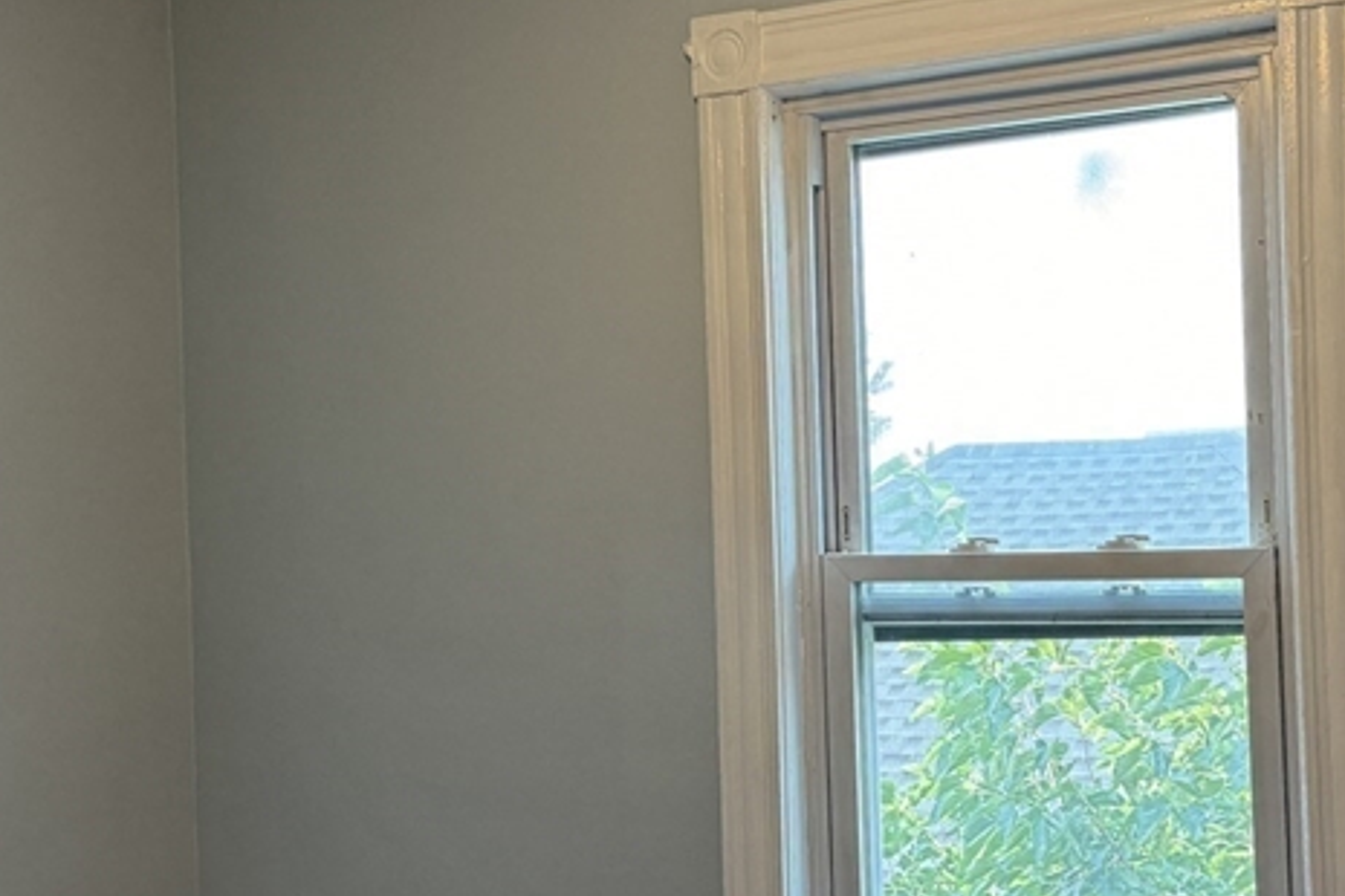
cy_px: 471
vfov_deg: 24.6
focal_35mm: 55
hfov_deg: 35.8
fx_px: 2055
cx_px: 928
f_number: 1.78
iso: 200
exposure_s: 1/120
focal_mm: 6.76
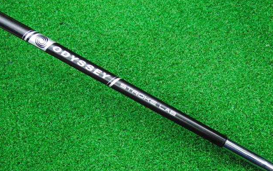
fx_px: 297
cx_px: 136
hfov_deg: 49.3
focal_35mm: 40
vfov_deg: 31.9
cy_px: 94
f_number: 3.6
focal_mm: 6.42
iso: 3200
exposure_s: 1/200
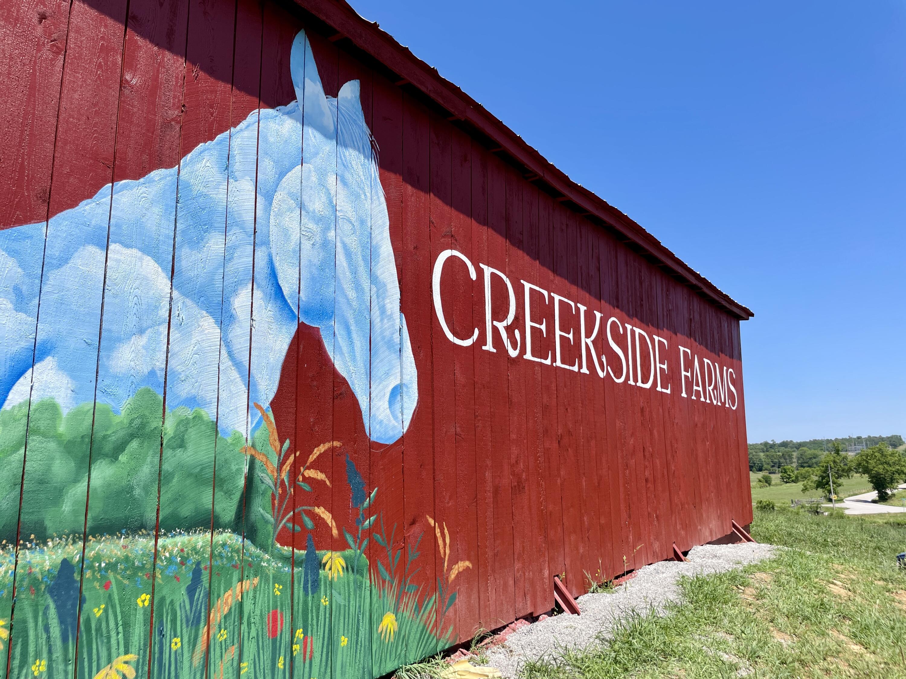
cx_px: 453
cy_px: 340
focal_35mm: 26
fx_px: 680
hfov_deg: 67.3
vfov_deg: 53.1
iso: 32
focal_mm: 4.2
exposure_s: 1/3300
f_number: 1.6
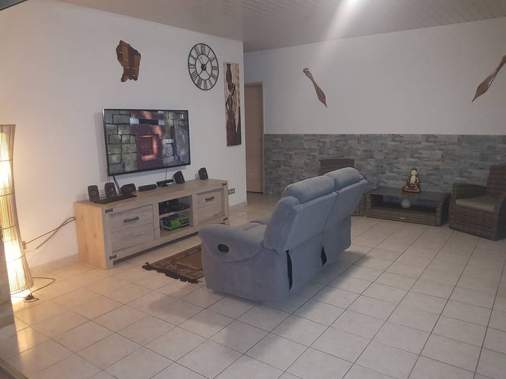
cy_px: 190
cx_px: 253
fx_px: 380
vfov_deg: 53.0
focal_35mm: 26
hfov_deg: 67.3
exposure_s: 1/14
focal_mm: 4.2
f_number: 1.7
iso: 200
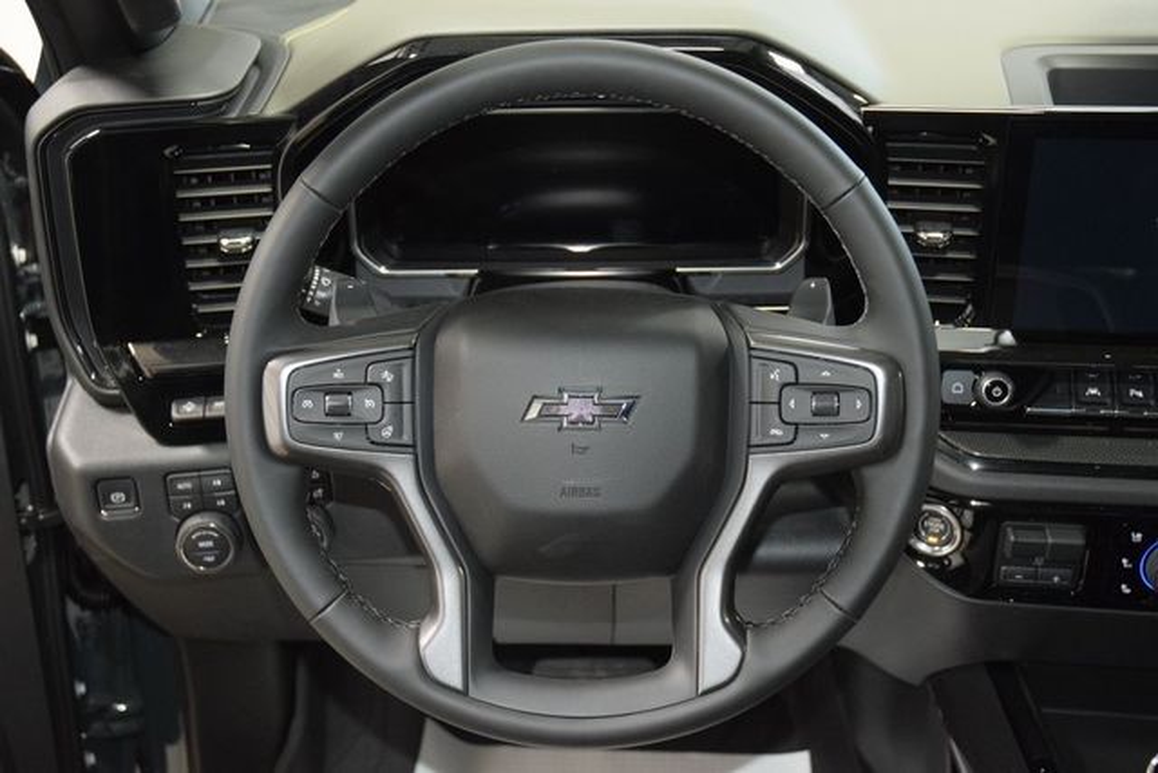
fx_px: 1399
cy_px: 386
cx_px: 579
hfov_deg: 45.0
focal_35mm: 44
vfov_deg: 30.9
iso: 2800
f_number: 3.8
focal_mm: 29
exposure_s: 1/50
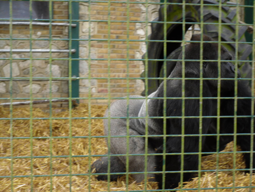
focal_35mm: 62
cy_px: 96
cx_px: 128
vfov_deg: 23.7
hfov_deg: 31.2
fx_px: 457
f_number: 4.2
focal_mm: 11.7
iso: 100
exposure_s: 1/90
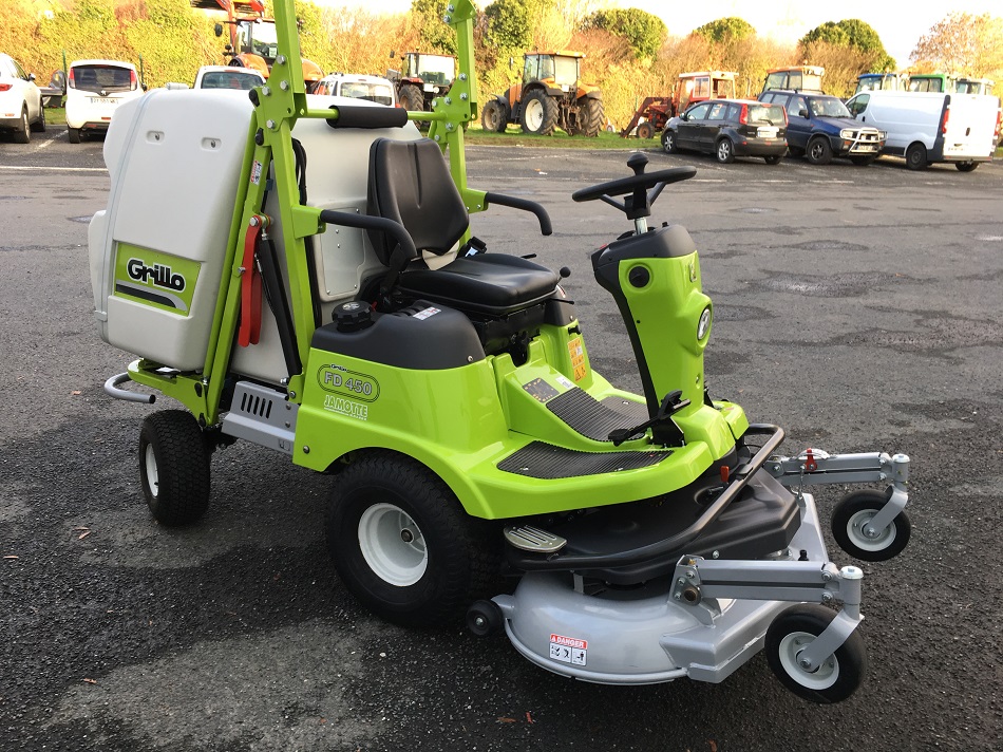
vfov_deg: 48.2
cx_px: 502
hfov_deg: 61.7
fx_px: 840
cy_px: 376
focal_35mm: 29
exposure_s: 1/100
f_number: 2.2
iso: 32
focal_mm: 4.15
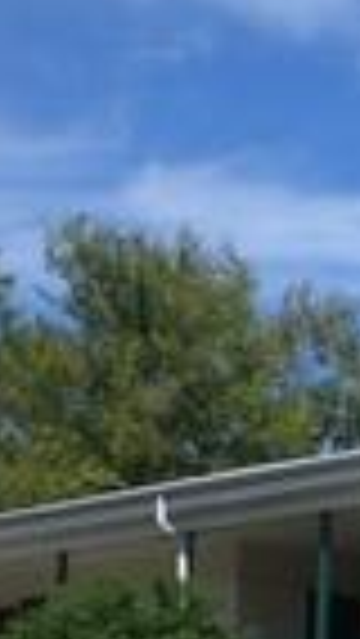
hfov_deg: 7.8
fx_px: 2526
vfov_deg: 13.9
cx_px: 680
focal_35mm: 149
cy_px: 819
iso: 50
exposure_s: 1/640
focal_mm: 6.3
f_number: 4.4
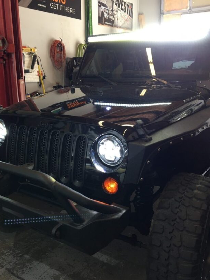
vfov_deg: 55.3
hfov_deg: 42.9
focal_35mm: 33
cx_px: 101
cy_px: 127
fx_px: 267
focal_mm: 4.15
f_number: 2.2
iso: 40
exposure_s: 1/30
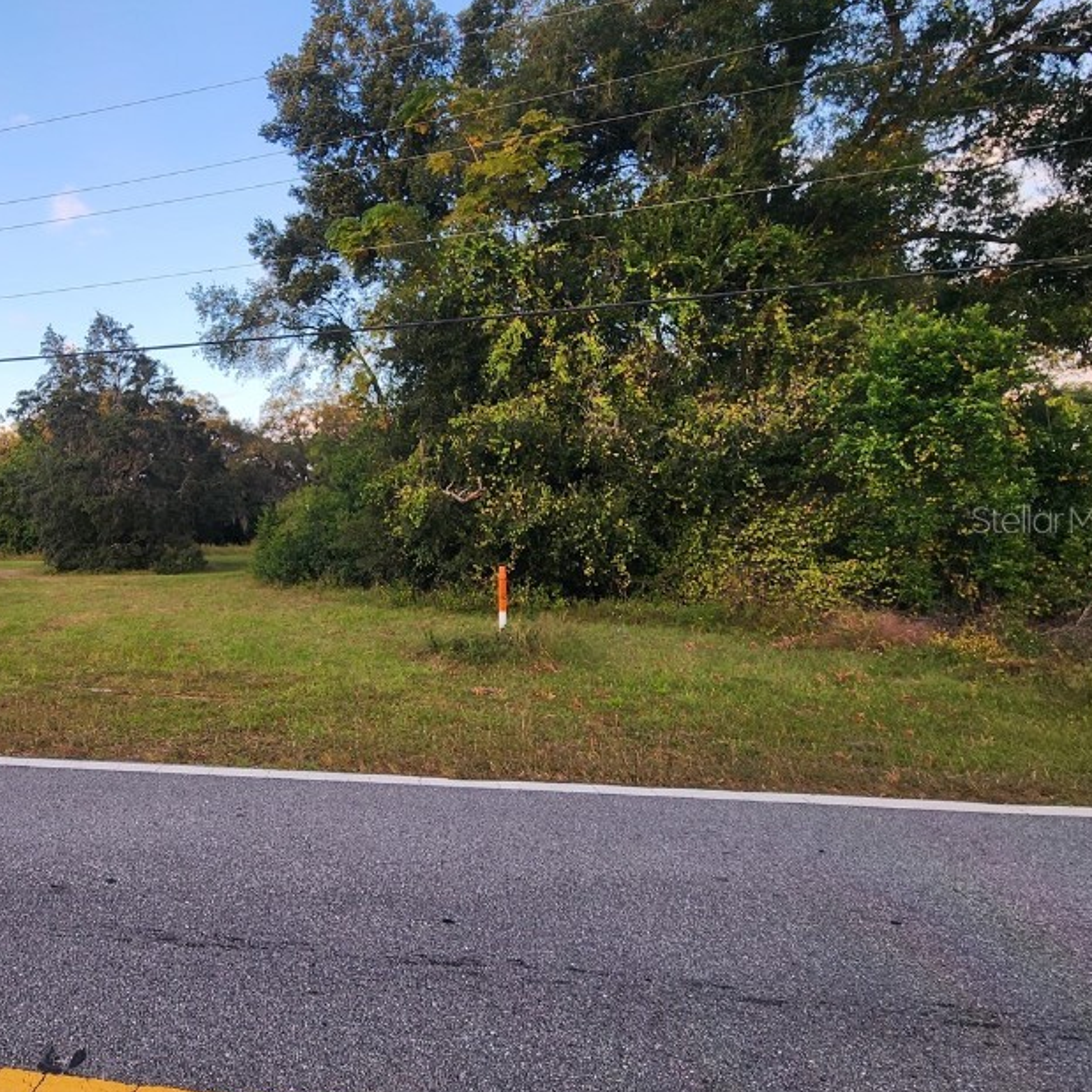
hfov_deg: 70.7
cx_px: 235
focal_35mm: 19
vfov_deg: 77.6
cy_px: 519
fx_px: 678
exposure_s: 1/123
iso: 50
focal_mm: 2.2
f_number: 2.2
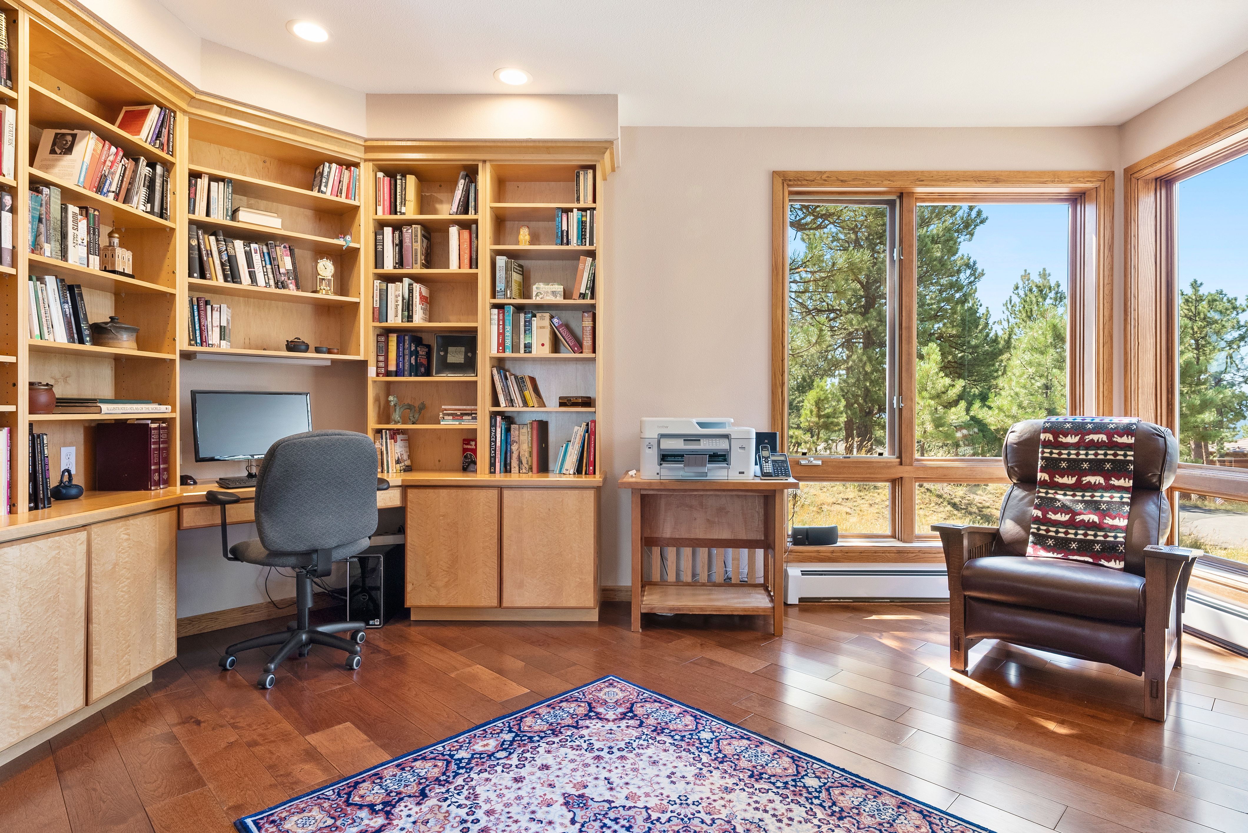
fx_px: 659
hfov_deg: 86.9
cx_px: 624
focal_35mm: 19
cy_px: 416
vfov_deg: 64.6
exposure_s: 1/10
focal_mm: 19
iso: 640
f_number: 9
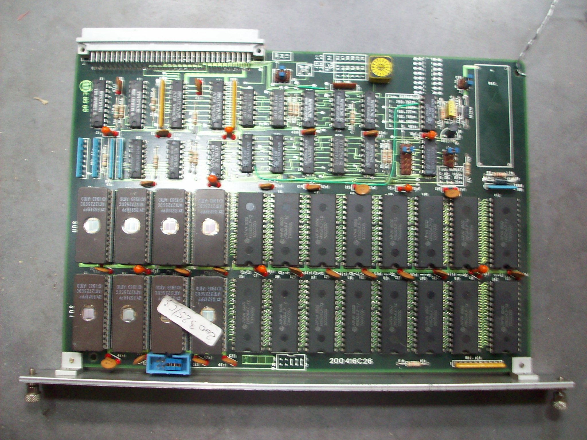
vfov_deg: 41.8
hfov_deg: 54.0
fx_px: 577
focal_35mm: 34
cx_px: 294
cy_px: 220
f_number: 2.8
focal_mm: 5.7
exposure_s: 1/10.1
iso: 160
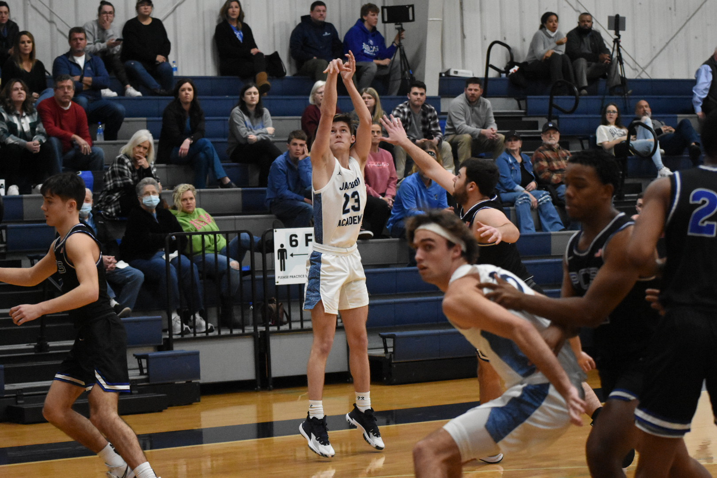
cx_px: 358
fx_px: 2091
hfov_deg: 19.5
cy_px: 239
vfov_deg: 13.0
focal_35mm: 105
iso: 10000
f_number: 2.8
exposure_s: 1/1600
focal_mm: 70
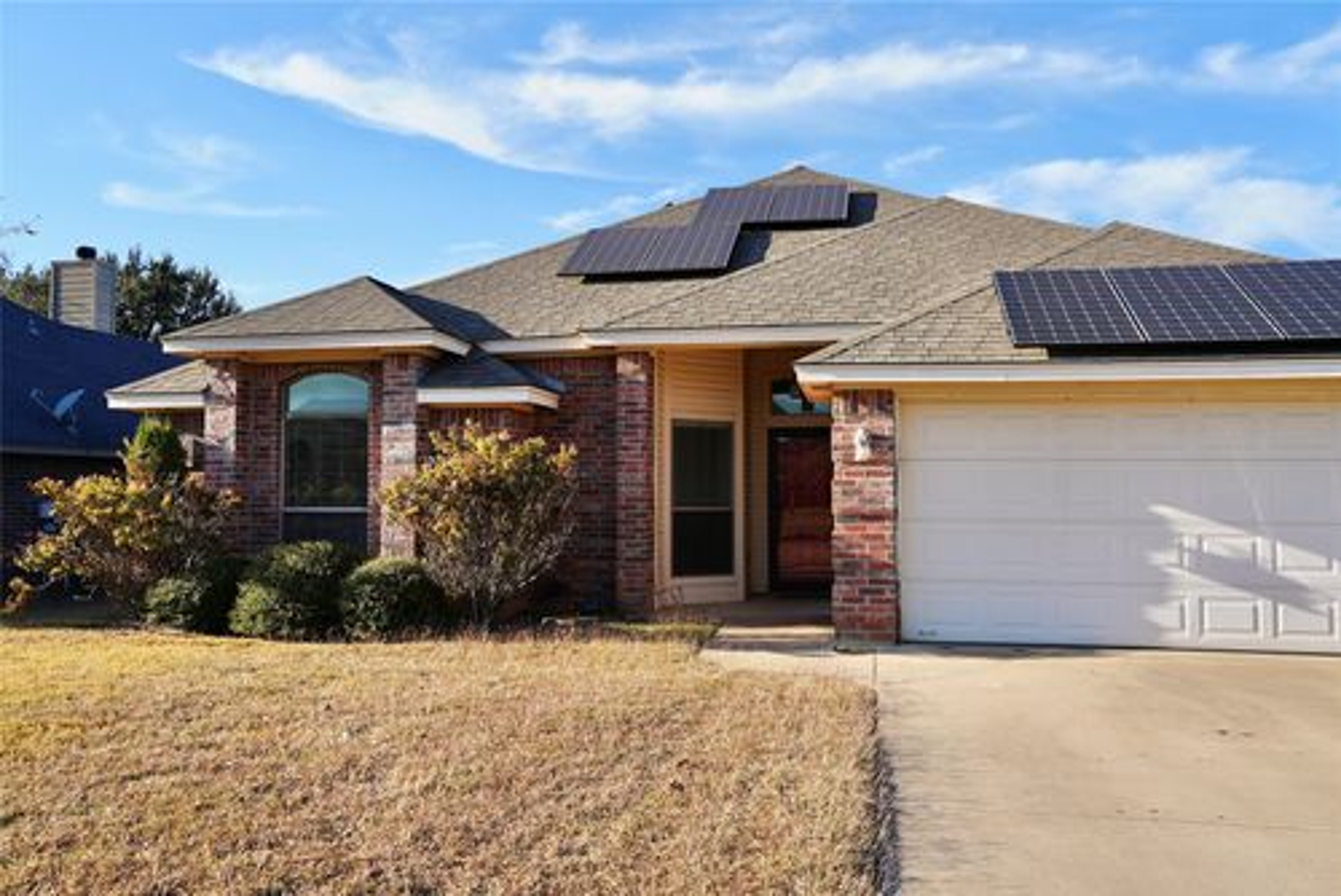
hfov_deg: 63.6
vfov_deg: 45.0
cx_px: 670
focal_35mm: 29
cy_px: 448
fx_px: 1081
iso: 80
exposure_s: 1/125
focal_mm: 29
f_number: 8
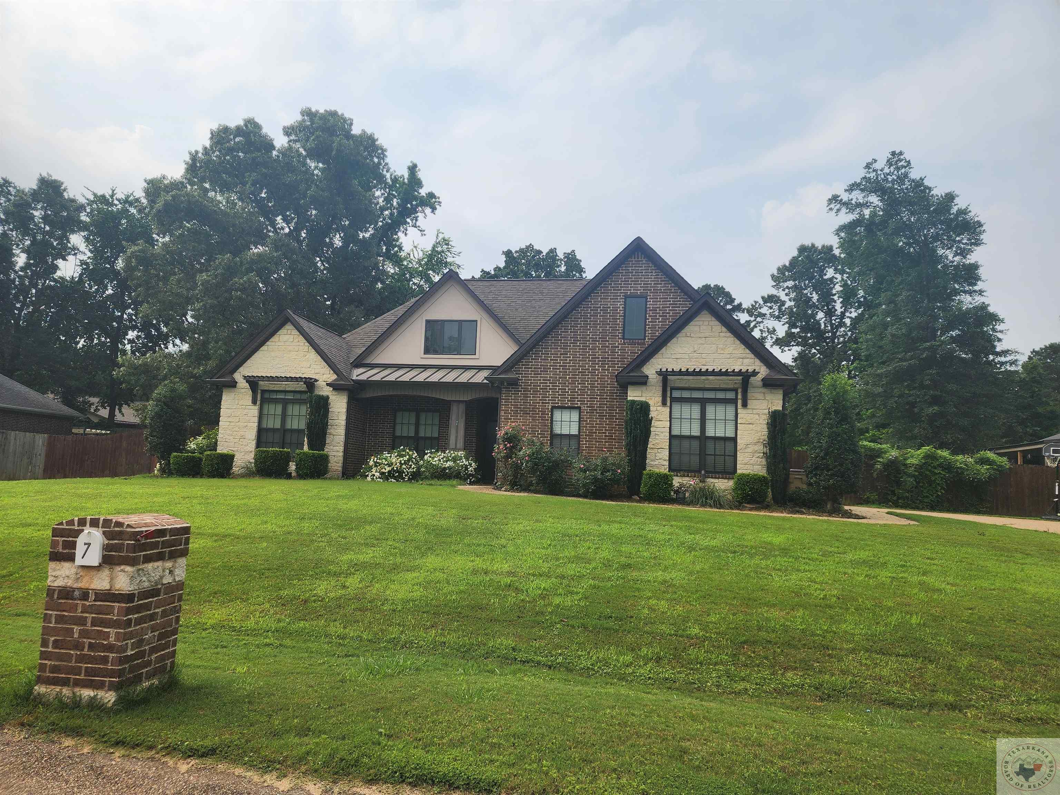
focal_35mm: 23
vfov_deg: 58.9
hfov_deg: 73.9
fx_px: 704
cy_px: 398
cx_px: 530
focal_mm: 6.4
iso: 12
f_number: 1.8
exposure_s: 1/1276
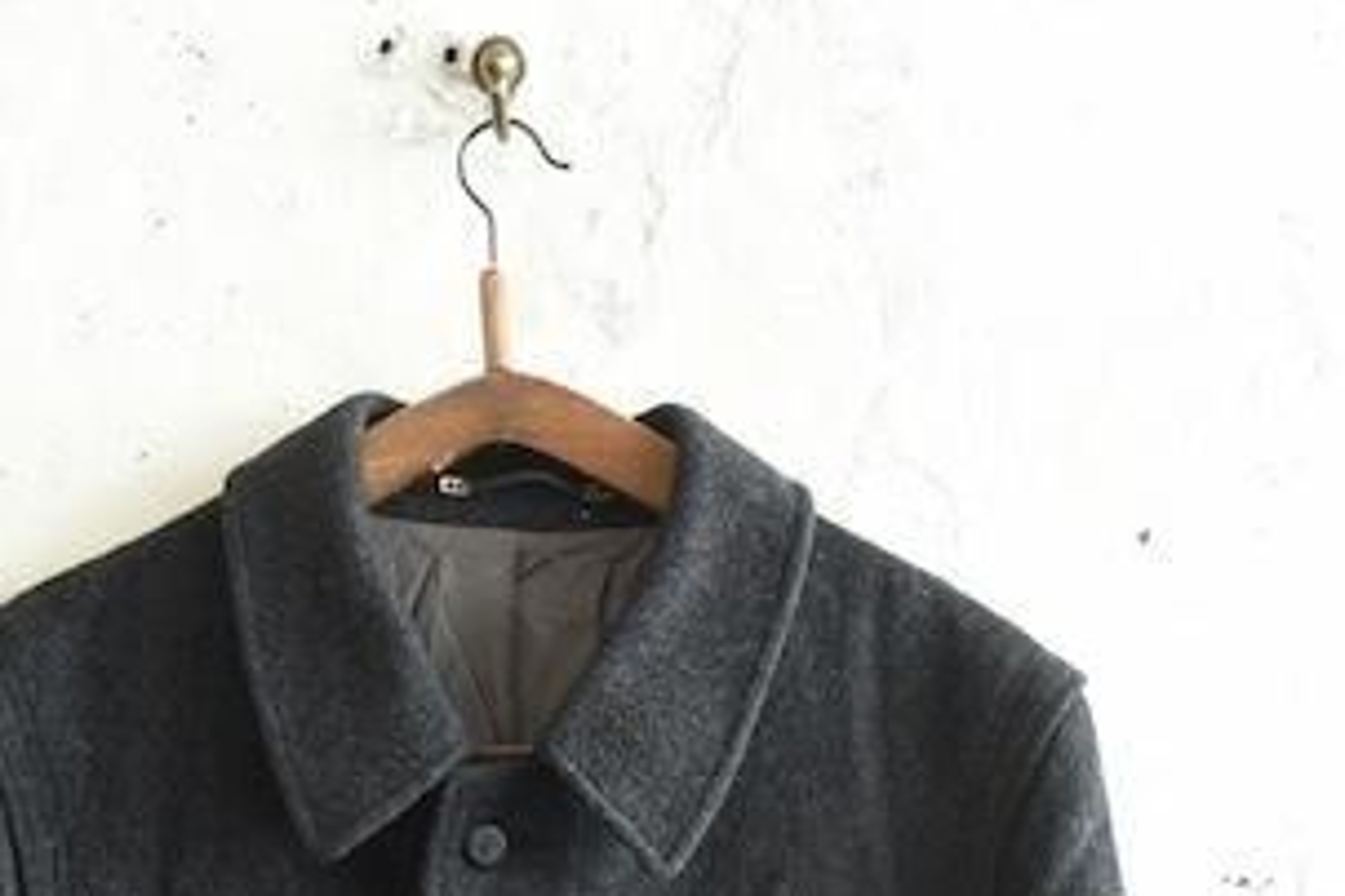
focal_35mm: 87
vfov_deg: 13.9
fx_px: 3250
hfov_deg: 23.3
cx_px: 475
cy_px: 1628
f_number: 5.6
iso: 1250
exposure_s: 1/80
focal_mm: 35
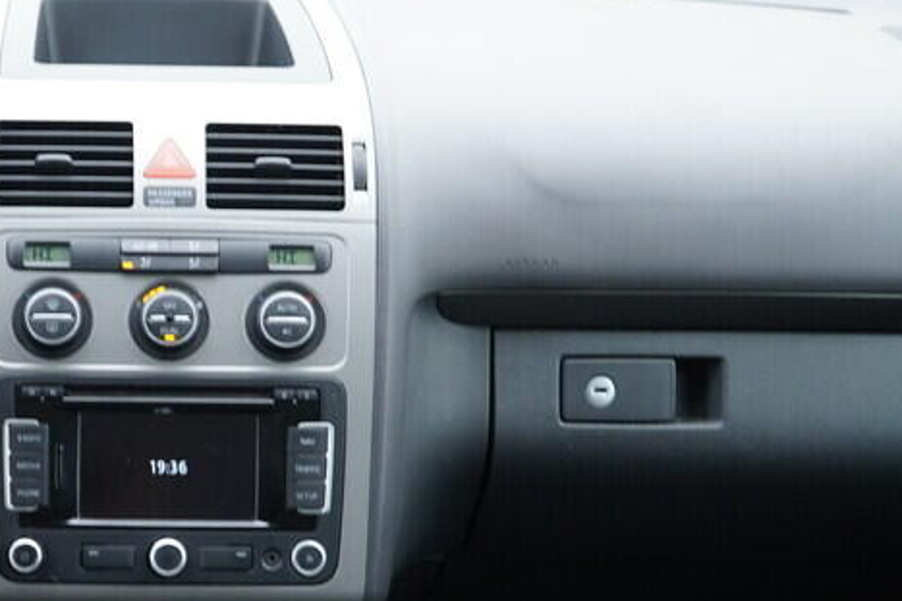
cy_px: 438
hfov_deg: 25.0
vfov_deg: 17.2
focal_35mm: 79
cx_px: 112
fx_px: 1979
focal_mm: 24
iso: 320
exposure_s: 1/40
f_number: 2.8
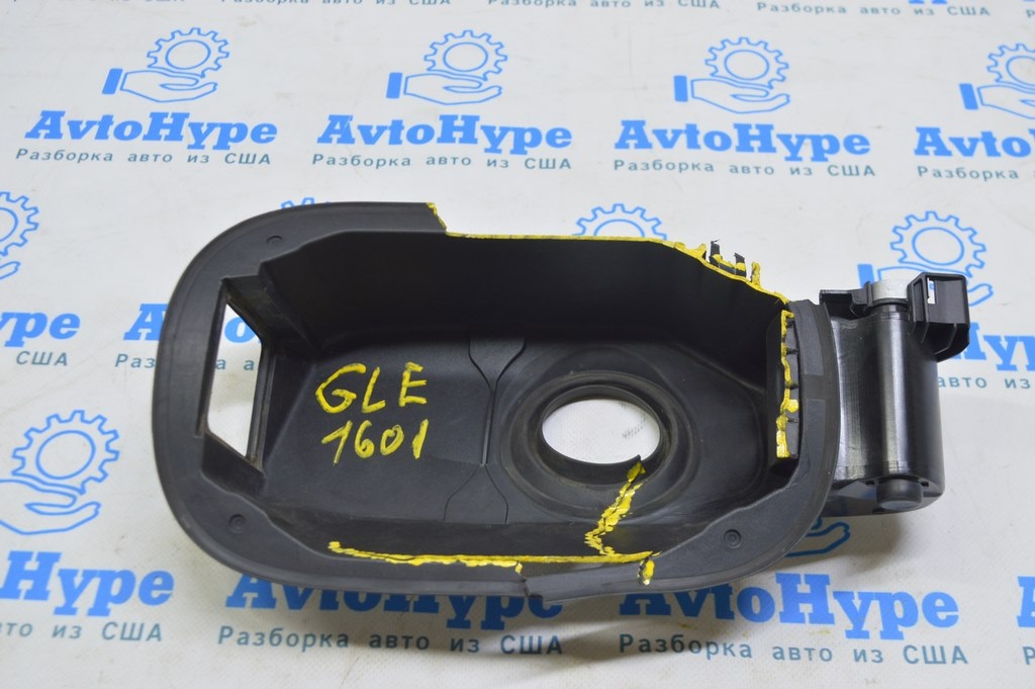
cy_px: 344
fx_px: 1206
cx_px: 518
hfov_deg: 46.4
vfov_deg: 31.8
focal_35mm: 42
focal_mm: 28
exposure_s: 1/20
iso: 400
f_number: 5.6
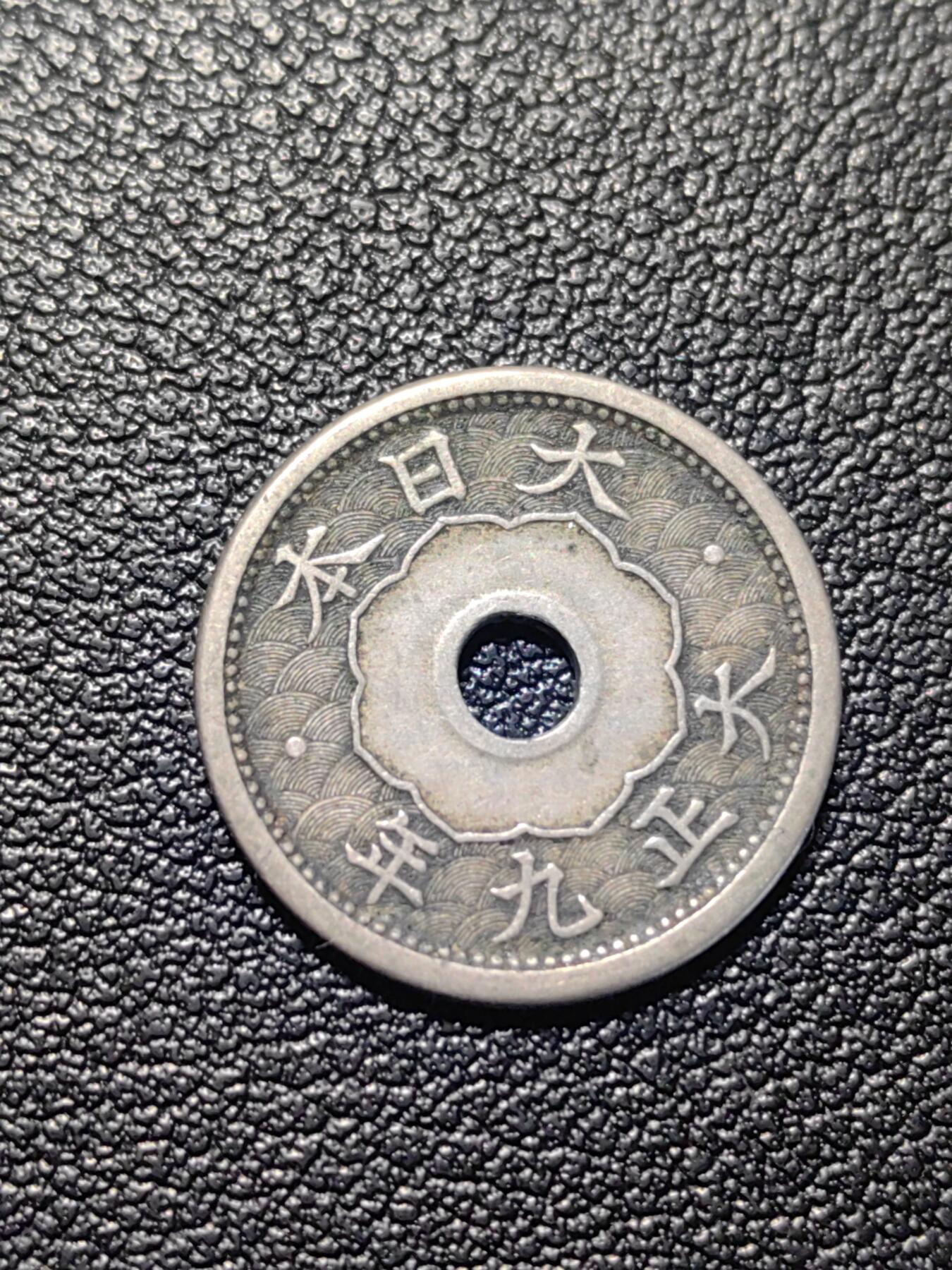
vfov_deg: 28.6
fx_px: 2493
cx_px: 476
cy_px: 635
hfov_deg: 21.6
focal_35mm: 68
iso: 100
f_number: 2
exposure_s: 1/100
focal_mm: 5.75
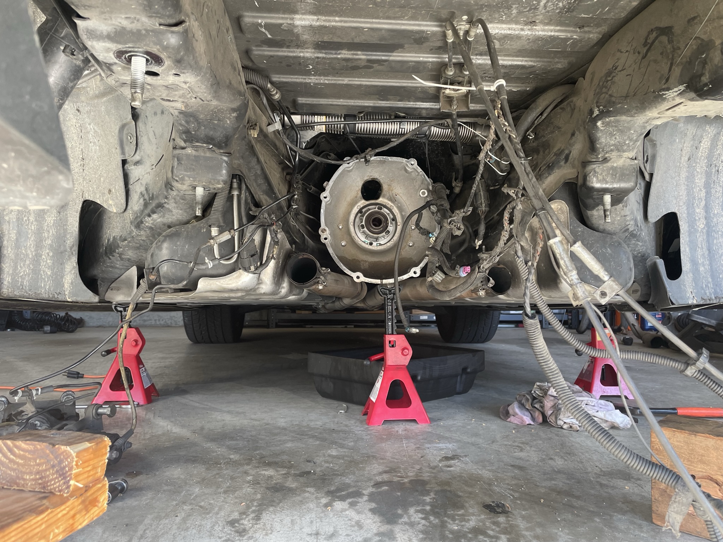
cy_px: 271
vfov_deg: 53.1
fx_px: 543
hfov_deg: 67.3
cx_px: 362
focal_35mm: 26
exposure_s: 1/121
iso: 80
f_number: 1.6
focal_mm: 4.2
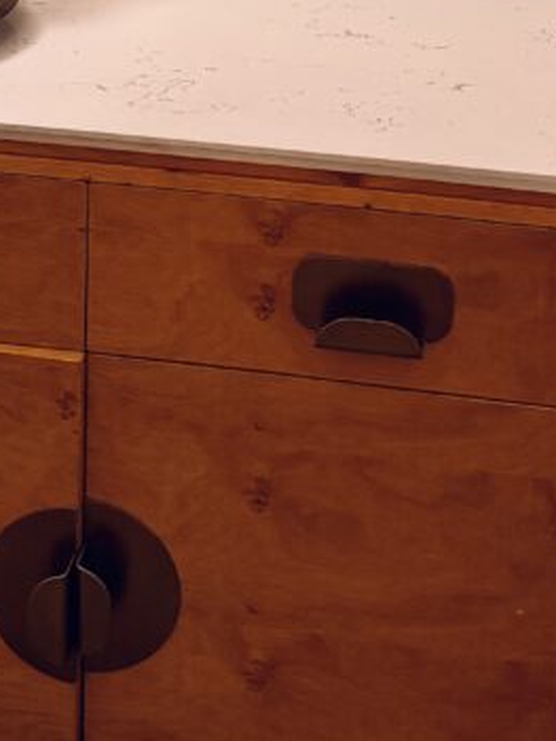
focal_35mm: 70
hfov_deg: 21.0
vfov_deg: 25.3
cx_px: 258
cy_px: -118
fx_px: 1500
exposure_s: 1/60
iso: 640
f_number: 1.78
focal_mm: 6.76
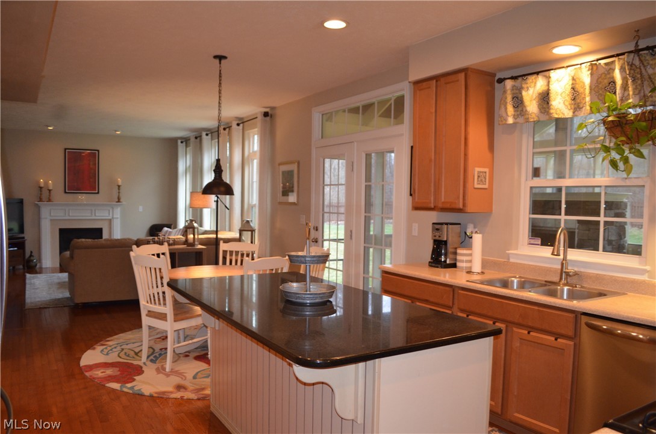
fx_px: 491
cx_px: 328
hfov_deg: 67.5
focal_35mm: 27
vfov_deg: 47.7
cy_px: 217
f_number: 3.5
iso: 1400
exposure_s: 1/60
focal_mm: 18
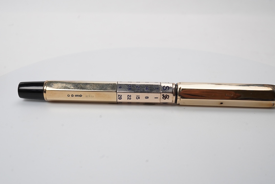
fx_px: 344
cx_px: 138
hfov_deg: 43.6
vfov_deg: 29.9
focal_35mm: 45
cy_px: 92
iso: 400
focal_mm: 30
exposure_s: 1/100
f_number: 22
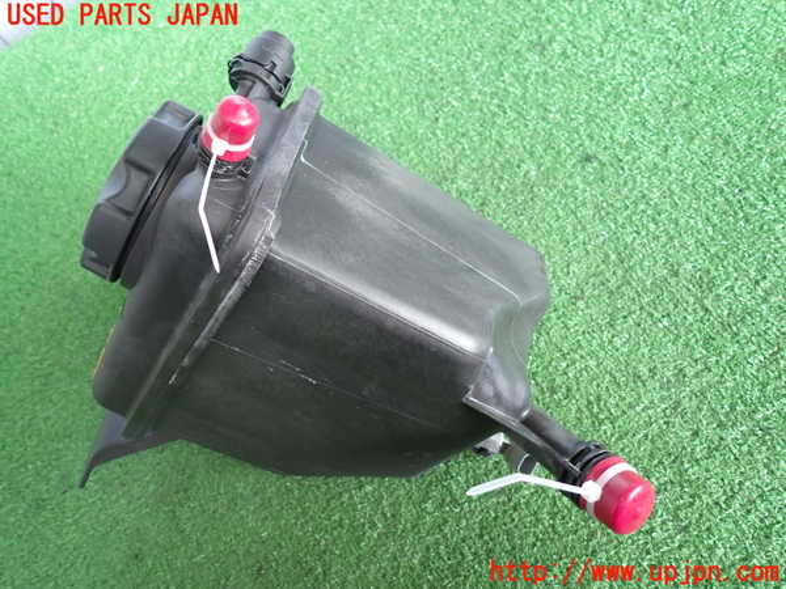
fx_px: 568
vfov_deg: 54.9
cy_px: 294
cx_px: 393
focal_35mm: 25
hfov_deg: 69.4
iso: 200
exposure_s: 1/50
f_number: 2
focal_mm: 4.5
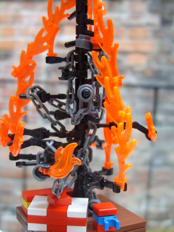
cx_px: 72
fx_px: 349
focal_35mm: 52
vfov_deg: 36.8
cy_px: 128
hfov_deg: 28.0
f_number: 2.8
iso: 50
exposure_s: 1/10
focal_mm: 7.8
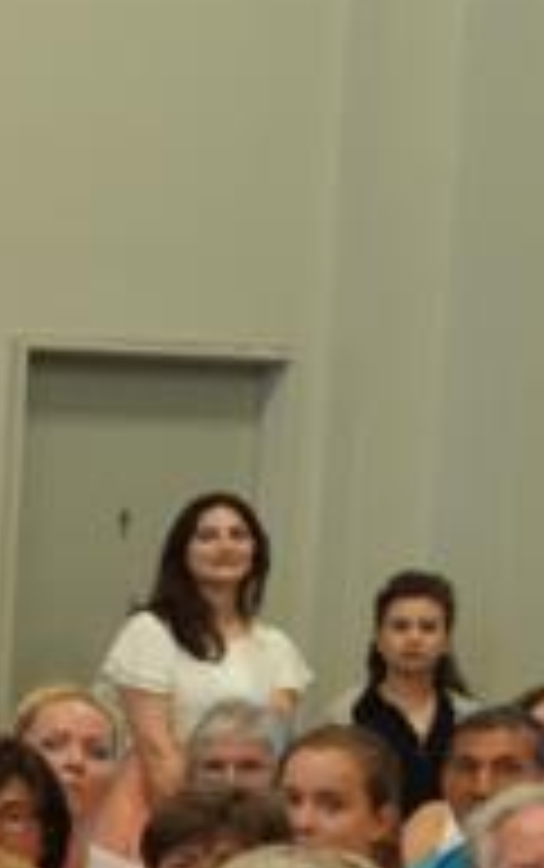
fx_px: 3929
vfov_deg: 12.2
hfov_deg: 7.0
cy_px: 1174
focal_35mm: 166
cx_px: -1124
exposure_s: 1/40
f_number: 2.8
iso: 640
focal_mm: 12.81
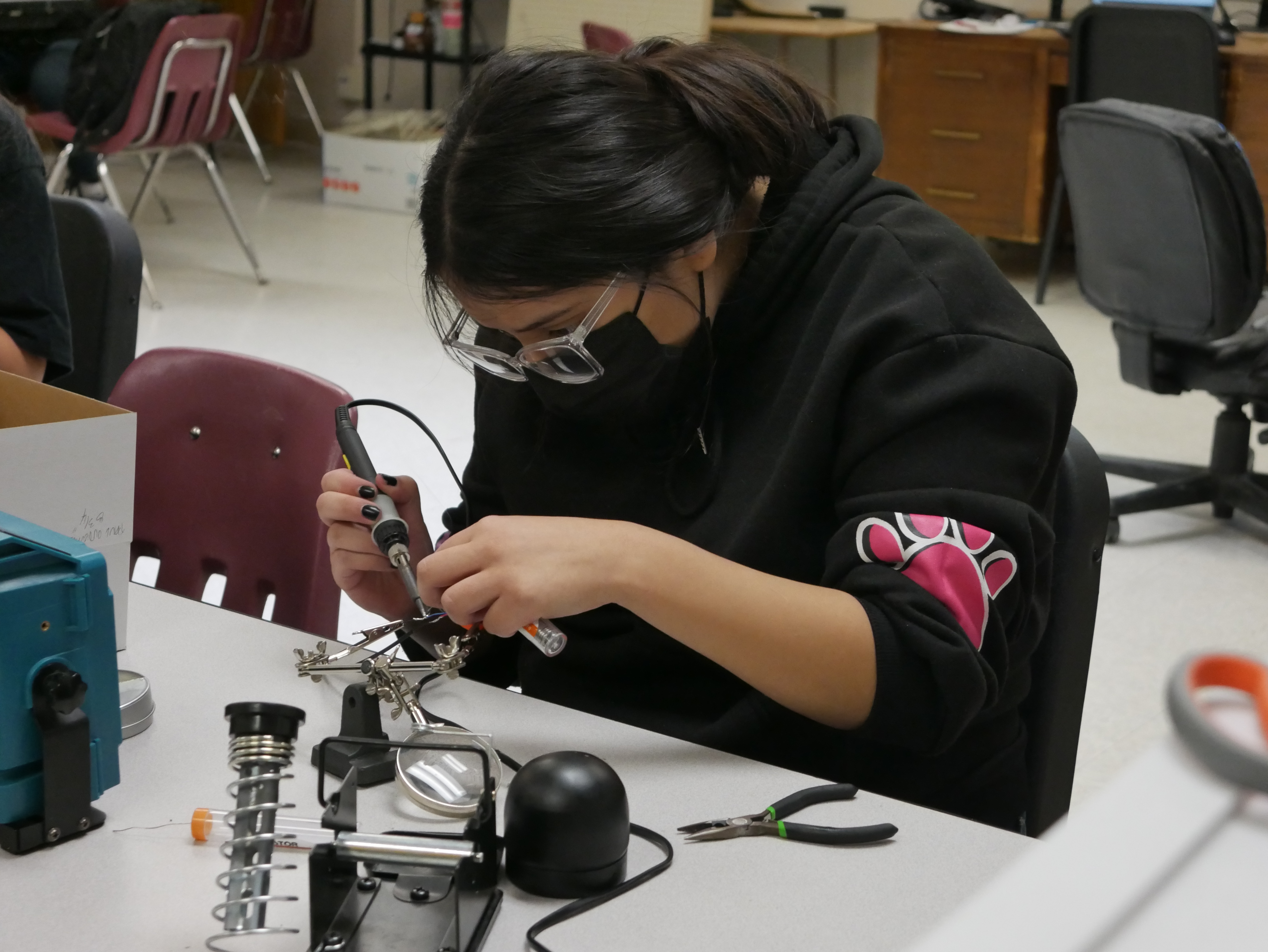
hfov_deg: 30.3
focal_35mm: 64
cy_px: 476
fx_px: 2345
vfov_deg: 22.9
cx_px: 634
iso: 2500
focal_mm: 32
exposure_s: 1/125
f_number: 5.4
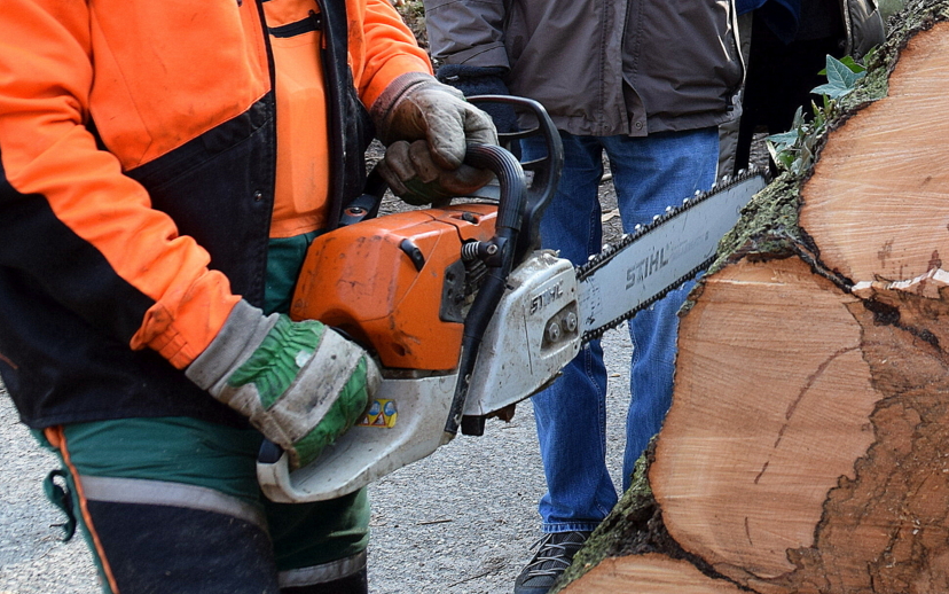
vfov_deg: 16.4
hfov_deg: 24.9
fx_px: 2018
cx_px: 998
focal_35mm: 78
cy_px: -7
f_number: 6.3
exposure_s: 1/160
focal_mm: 22
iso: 400
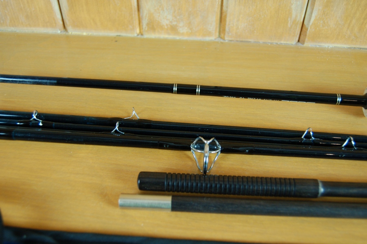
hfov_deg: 53.2
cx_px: 184
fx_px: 367
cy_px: 122
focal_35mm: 36
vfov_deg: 36.8
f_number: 4
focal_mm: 24
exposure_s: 1/30
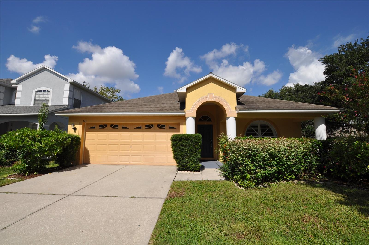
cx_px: 184
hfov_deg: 100.5
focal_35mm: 15
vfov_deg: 77.2
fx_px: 154
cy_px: 122
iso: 200
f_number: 10
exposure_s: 1/400
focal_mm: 10
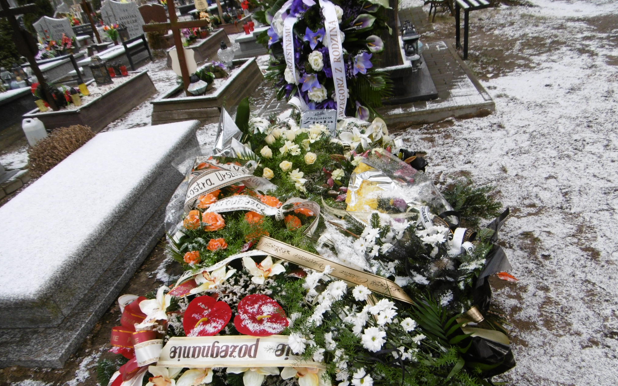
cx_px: 310
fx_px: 438
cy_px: 232
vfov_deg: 47.3
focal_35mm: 26
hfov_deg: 70.4
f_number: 3.1
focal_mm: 4.3
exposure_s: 1/100
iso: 100
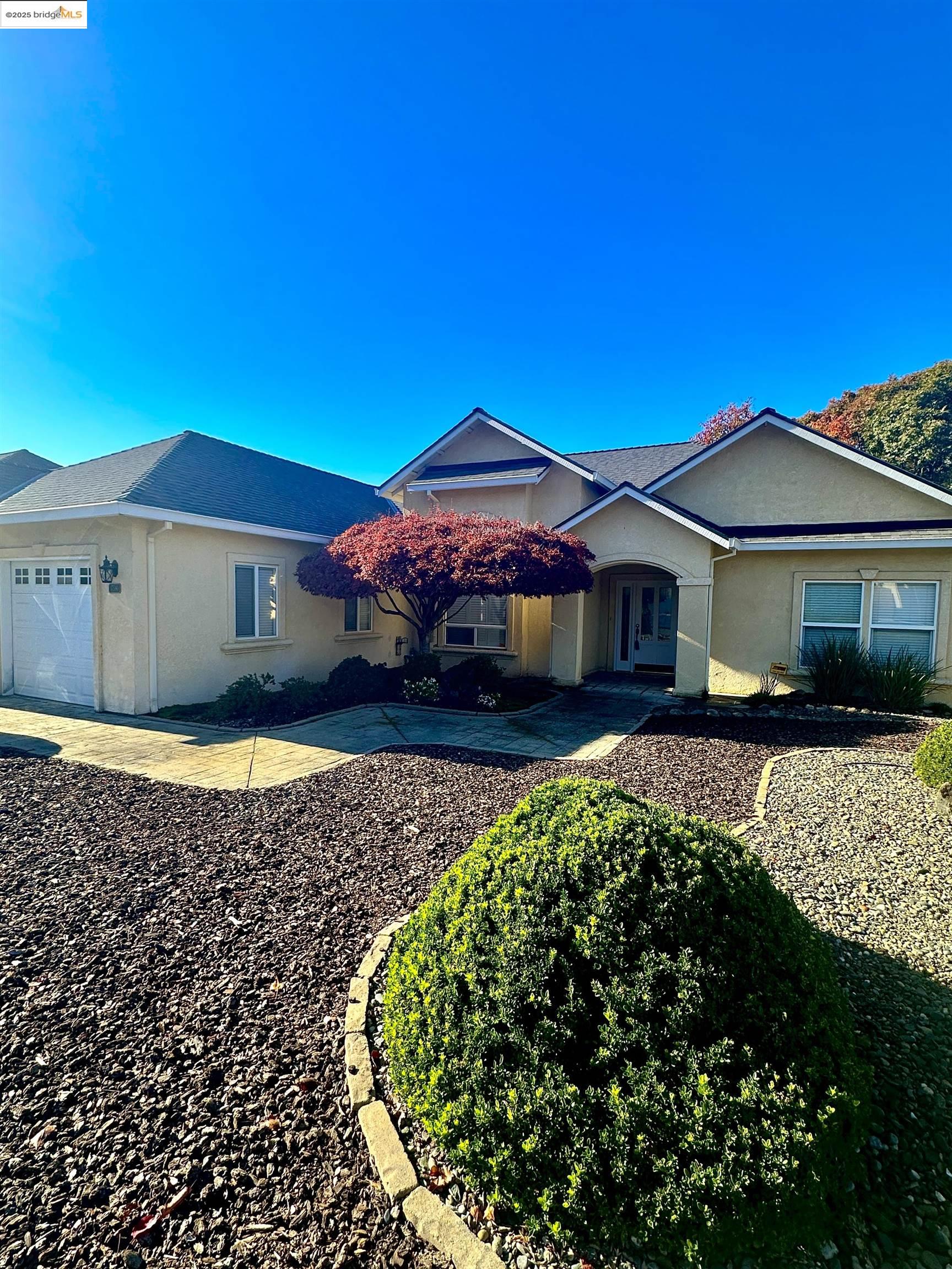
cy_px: 634
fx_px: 513
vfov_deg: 102.1
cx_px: 476
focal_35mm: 14
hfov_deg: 85.7
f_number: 2.2
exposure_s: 1/855
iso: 40
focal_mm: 2.22
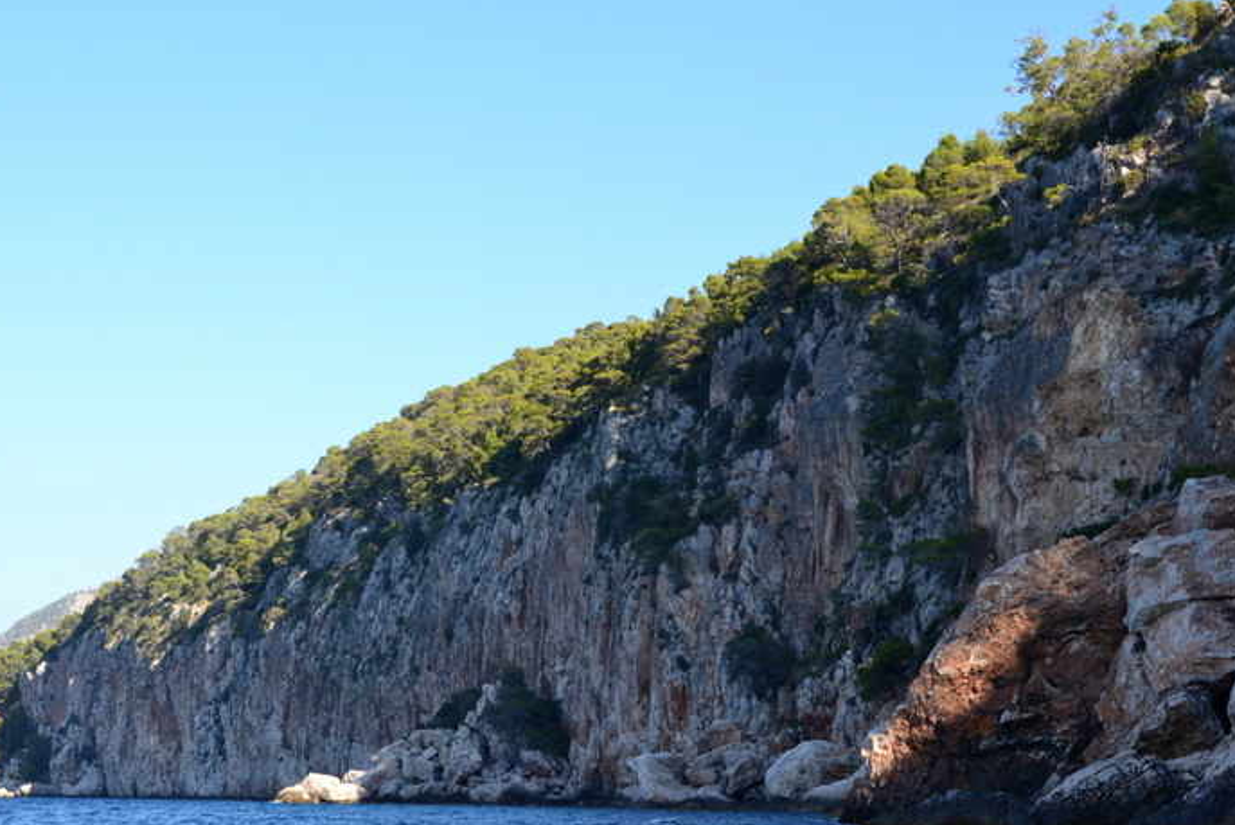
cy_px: 476
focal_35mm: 79
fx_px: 2697
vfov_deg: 17.4
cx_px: 582
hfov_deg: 25.8
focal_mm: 45
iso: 400
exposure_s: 1/250
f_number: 10
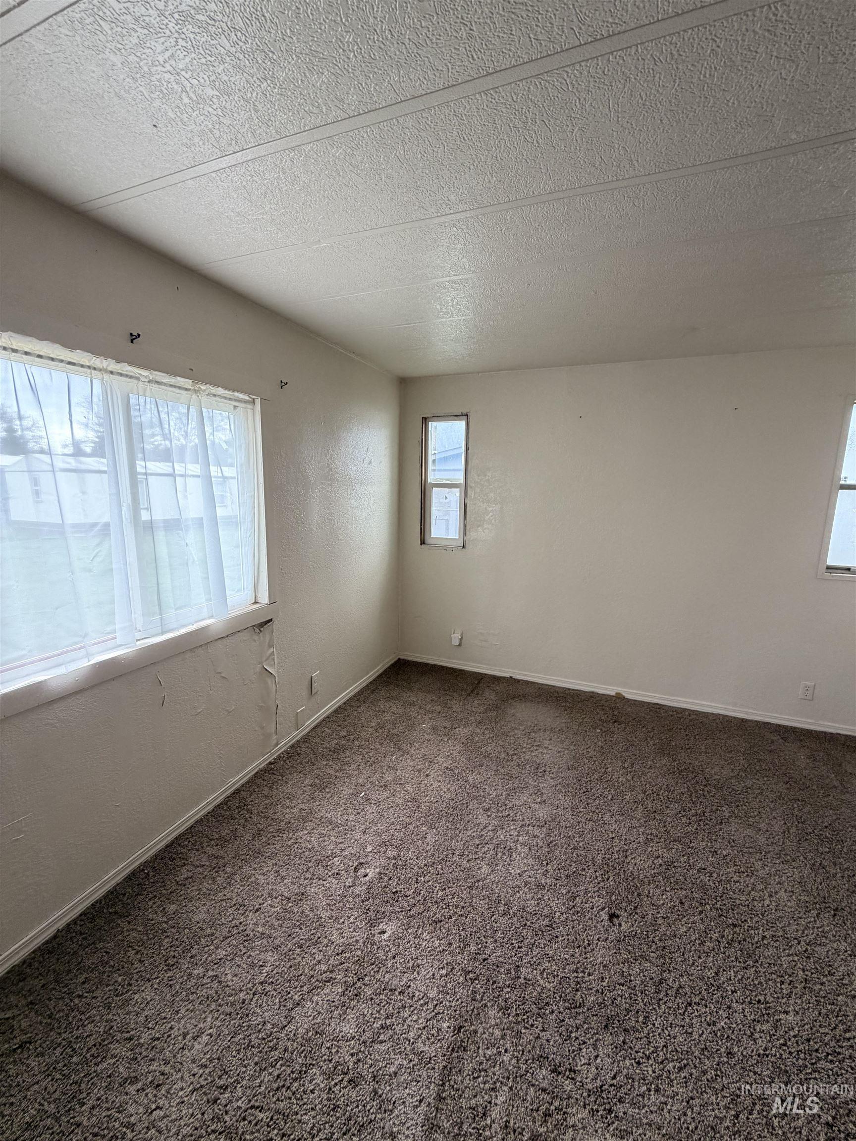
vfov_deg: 102.1
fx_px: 462
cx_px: 428
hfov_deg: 85.7
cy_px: 570
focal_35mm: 14
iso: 250
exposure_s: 1/121
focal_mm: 2.22
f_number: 2.2
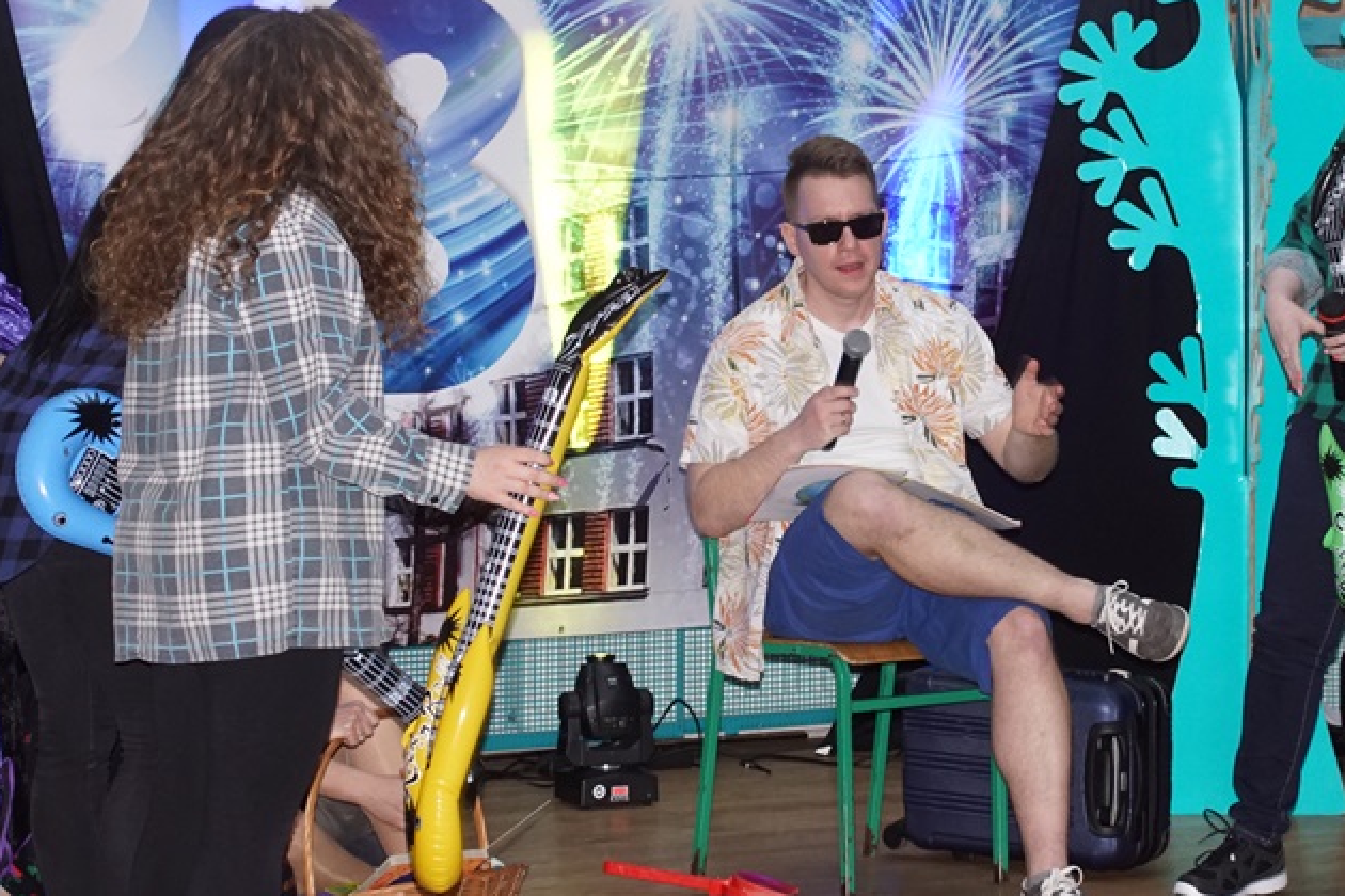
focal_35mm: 119
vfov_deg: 11.5
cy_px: 396
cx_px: 850
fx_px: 4446
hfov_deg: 17.2
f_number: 5
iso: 1250
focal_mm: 50
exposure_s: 1/80
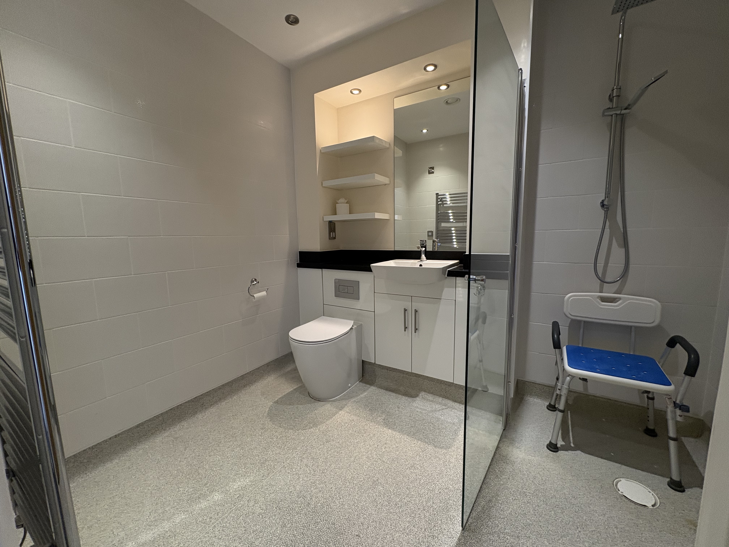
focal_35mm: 14
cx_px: 364
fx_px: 295
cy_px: 274
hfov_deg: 102.1
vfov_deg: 85.7
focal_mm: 2.22
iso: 160
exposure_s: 1/50
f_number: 2.2
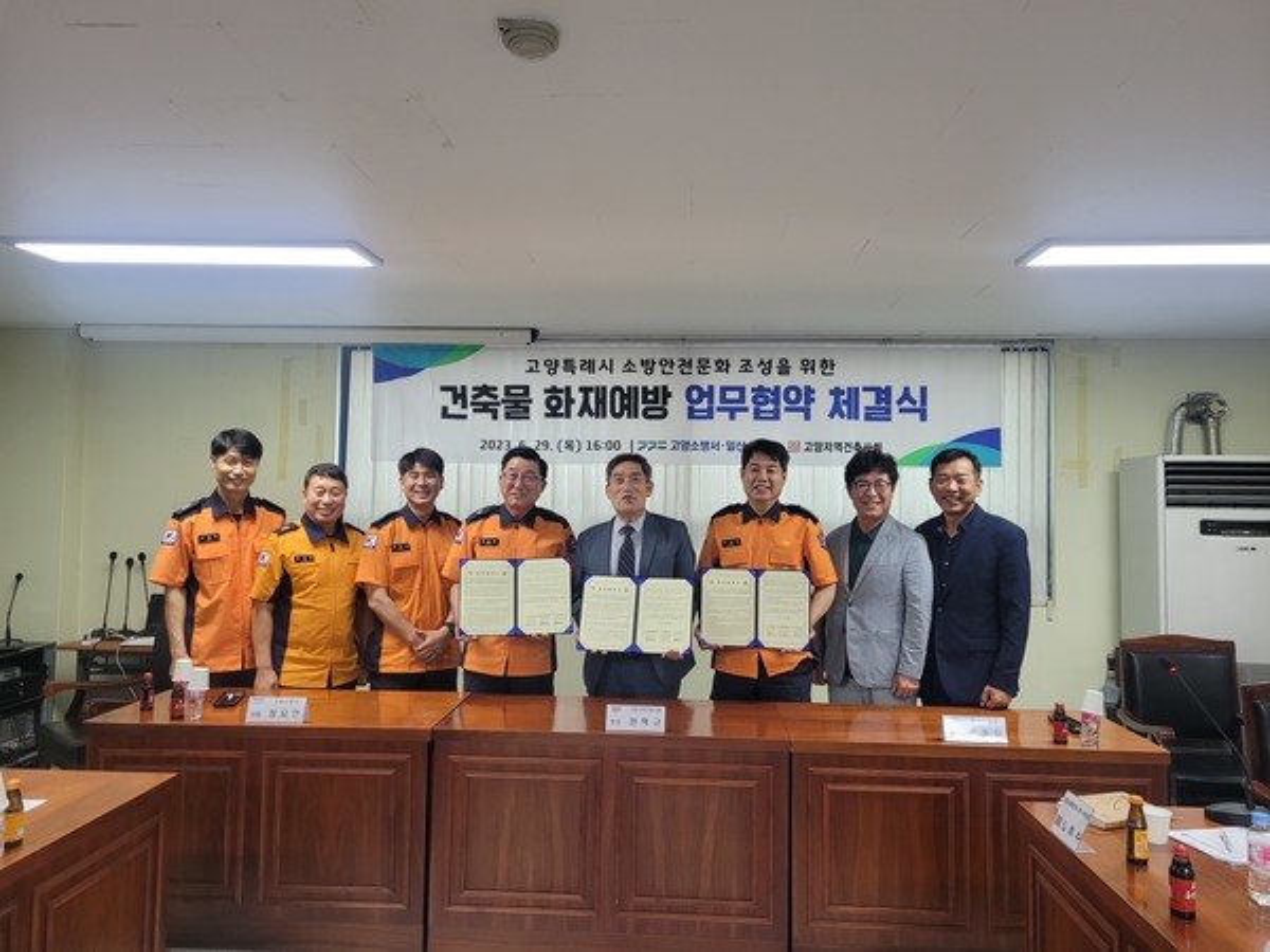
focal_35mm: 26
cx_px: 635
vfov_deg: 53.1
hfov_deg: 67.3
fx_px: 954
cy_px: 476
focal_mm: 5.4
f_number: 1.8
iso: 320
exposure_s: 1/120
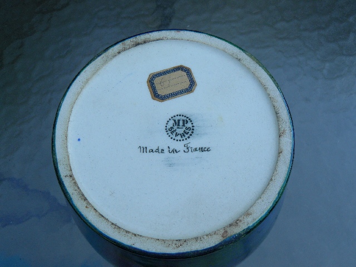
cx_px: 178
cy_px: 134
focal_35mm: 36
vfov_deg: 39.7
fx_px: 370
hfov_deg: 51.4
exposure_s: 1/125
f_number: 4
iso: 100
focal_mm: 6
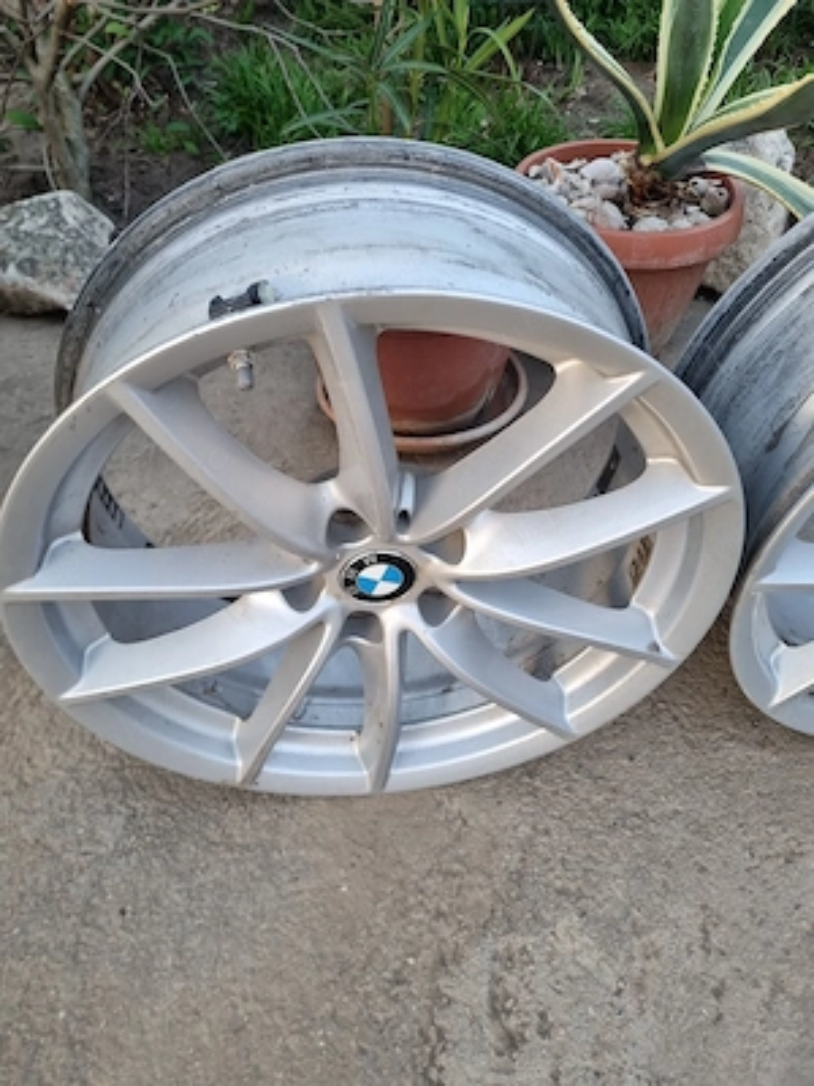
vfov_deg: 67.3
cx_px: 407
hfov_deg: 53.1
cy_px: 543
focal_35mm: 26
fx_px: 815
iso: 80
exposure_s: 1/100
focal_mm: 5.4
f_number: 1.8
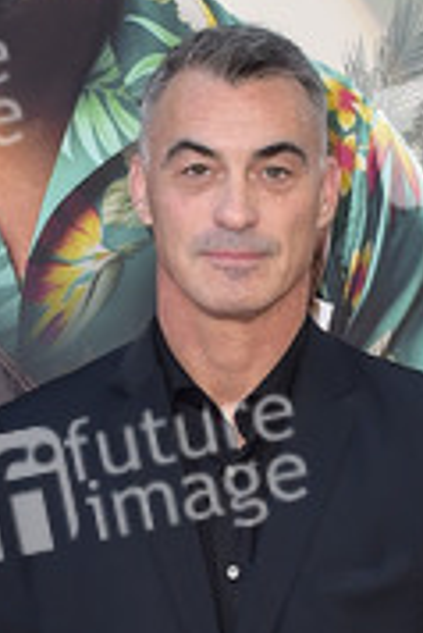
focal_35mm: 72
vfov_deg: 26.3
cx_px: 229
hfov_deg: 19.0
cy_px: 658
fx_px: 1266
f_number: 5.6
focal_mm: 32
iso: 500
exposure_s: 1/250
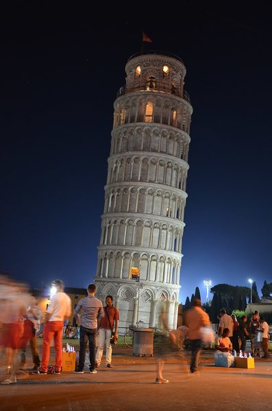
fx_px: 478
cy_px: 206
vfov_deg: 46.5
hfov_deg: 31.7
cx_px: 136
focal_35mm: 42
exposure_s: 1/2
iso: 800
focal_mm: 28
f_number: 4.5
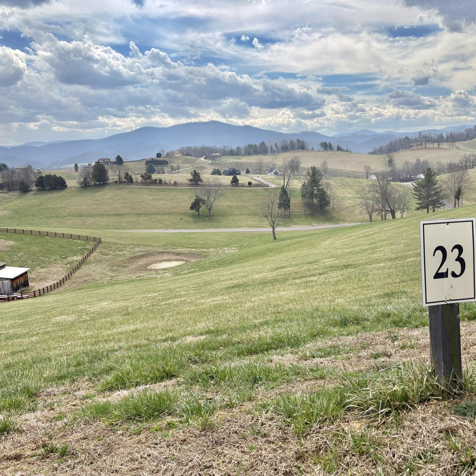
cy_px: 237
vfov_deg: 52.5
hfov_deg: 52.5
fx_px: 482
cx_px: 238
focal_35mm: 31
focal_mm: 5.96
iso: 50
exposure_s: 1/4608
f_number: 1.6
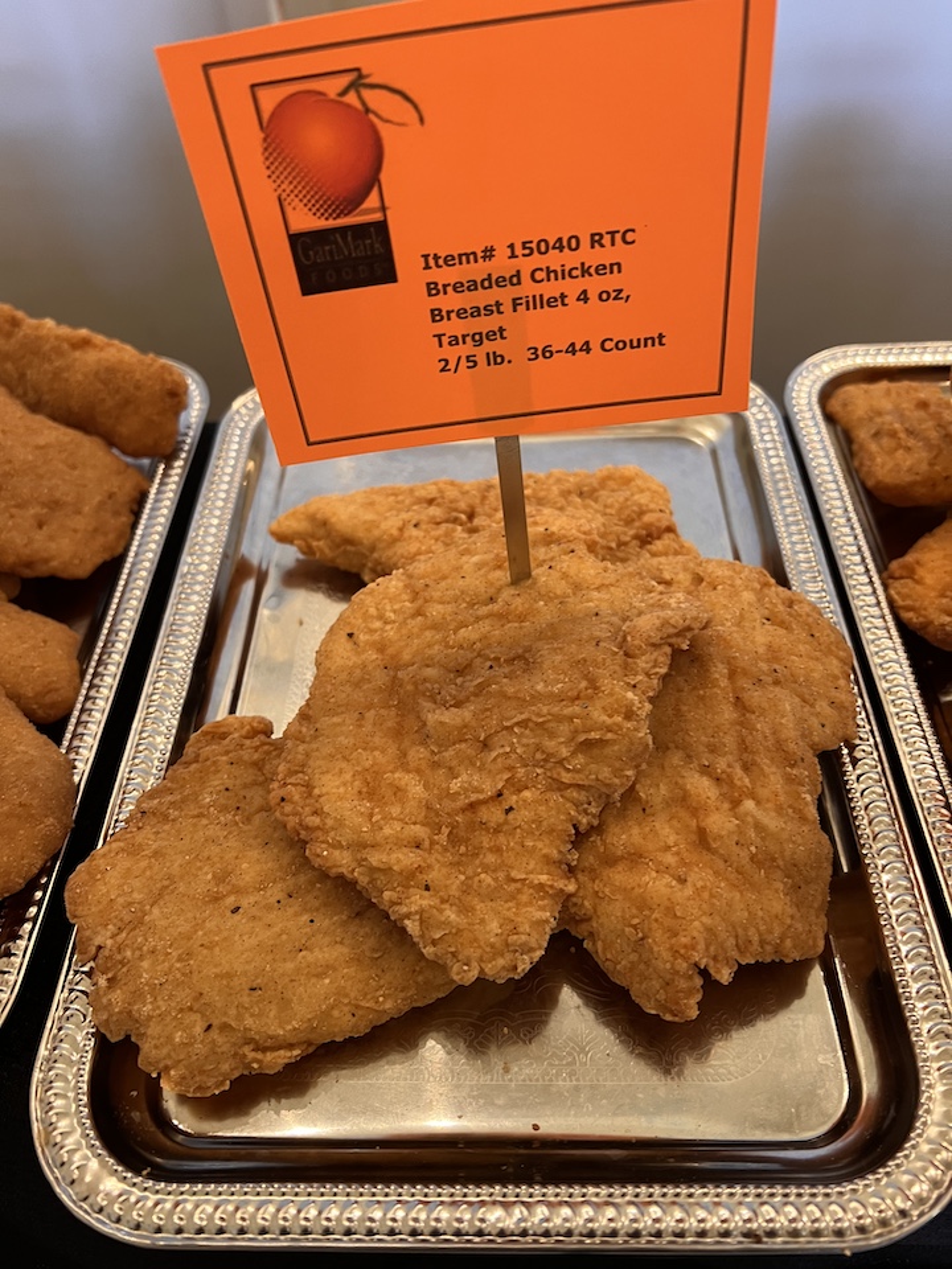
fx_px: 953
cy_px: 634
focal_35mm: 26
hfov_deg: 53.1
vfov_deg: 67.3
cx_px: 476
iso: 160
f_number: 1.5
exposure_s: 1/60
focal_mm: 5.7
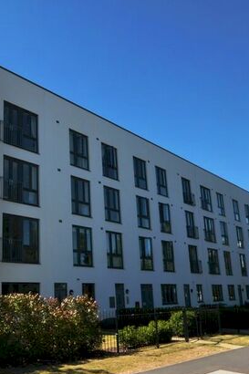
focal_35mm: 29
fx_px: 306
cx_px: 27
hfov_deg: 41.1
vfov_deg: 62.7
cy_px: 211
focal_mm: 11.5
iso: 200
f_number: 16
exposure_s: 1/200
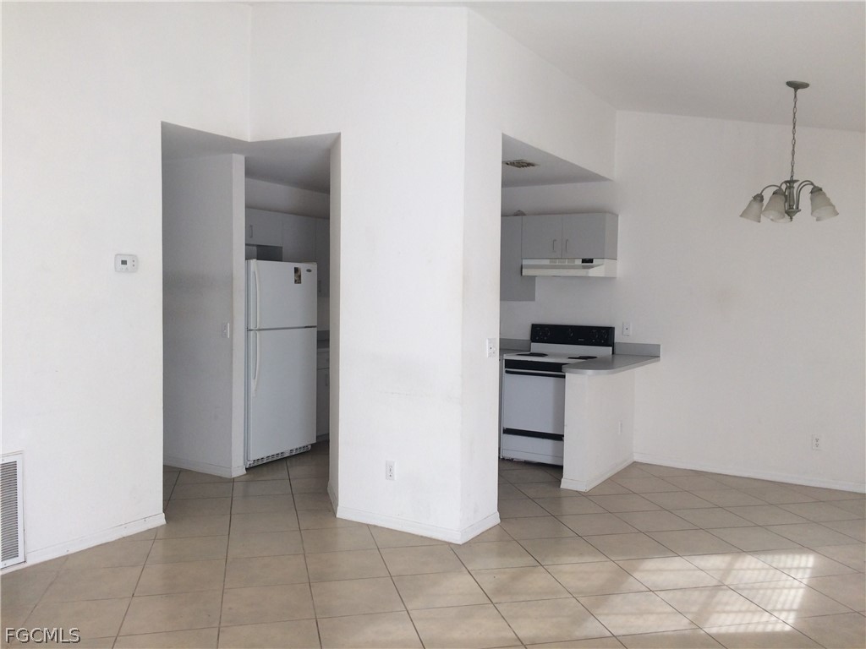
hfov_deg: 61.7
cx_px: 433
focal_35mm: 29
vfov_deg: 48.2
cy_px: 324
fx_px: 726
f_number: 2.2
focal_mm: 4.15
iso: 64
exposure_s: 1/120
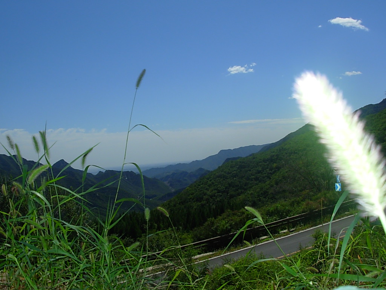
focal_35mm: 38
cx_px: 193
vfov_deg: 37.7
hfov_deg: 49.0
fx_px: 424
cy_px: 145
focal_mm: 6.3
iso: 50
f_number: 4.9
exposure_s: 1/1085
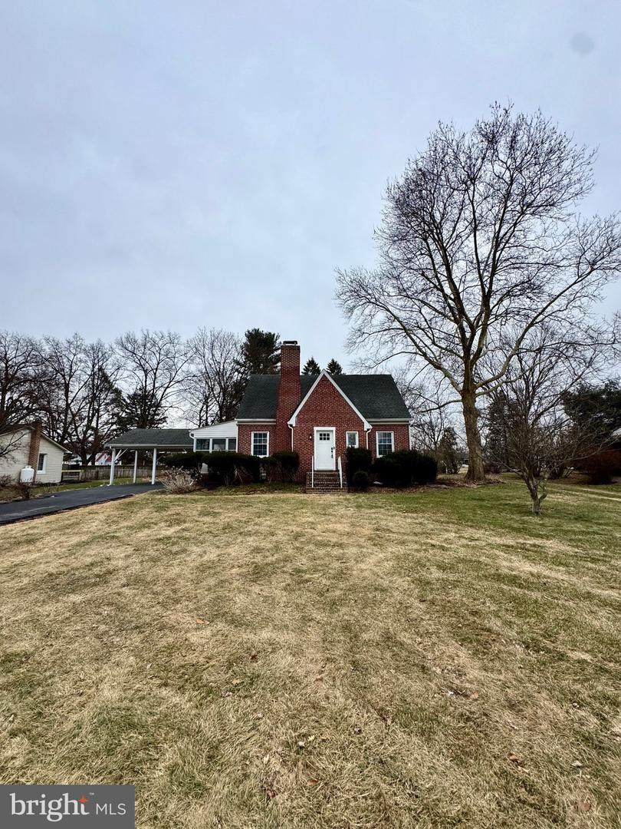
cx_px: 310
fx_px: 335
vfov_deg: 102.1
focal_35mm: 14
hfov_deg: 85.7
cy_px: 414
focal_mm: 2.22
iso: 50
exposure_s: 1/1395
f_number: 2.2
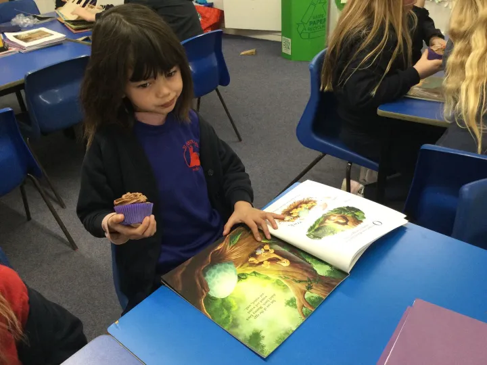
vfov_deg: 45.4
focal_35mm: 31
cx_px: 244
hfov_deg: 58.4
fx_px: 436
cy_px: 182
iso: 100
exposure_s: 1/33
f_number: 2.4
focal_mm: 3.3
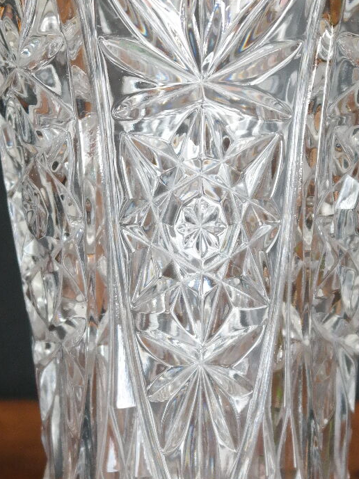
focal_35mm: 186
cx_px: 207
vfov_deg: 10.6
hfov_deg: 8.0
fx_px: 2572
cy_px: 330
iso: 1600
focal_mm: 50
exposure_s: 1/30
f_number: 5.6
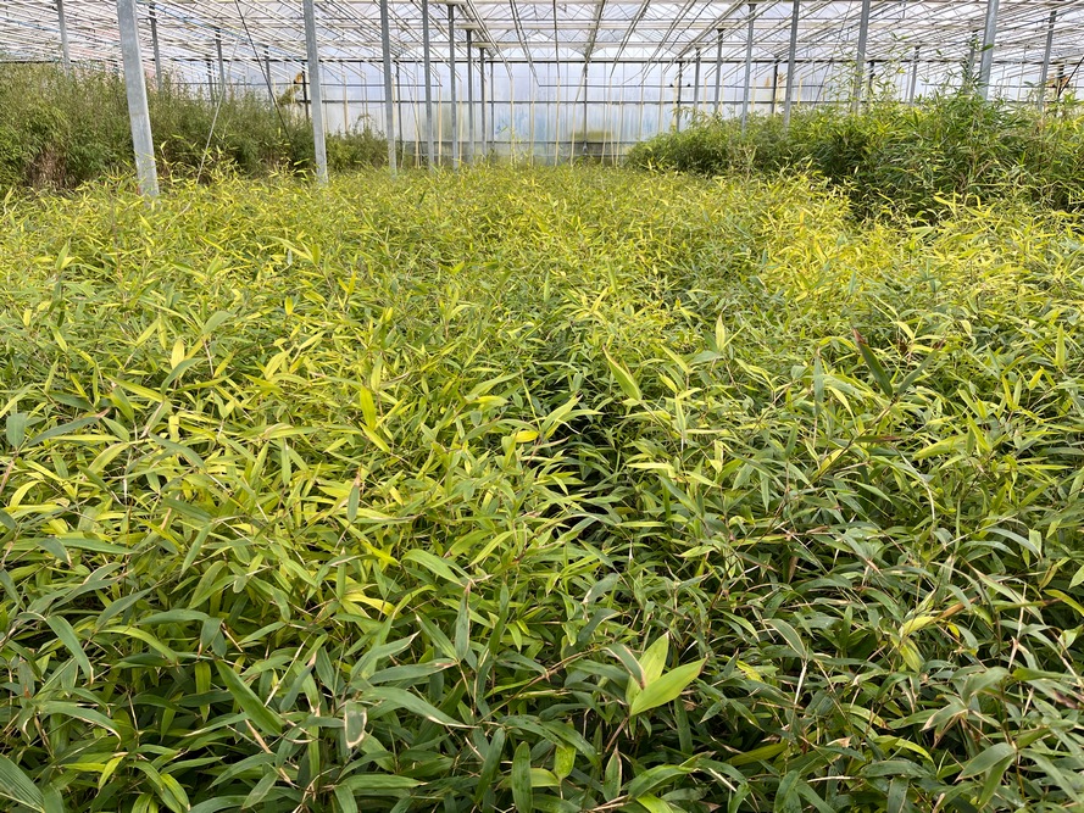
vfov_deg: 53.1
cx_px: 542
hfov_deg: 67.3
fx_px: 814
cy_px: 406
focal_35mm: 26
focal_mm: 5.1
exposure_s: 1/348
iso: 50
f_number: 1.6
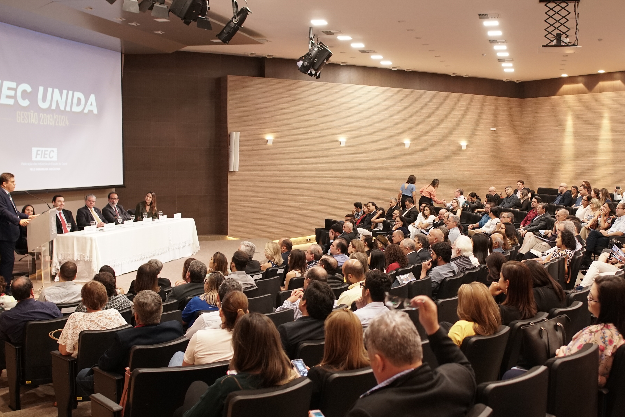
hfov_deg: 47.9
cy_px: 235
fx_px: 694
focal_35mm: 40
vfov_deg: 33.4
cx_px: 399
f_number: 2
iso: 800
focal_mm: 16
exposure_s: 1/60
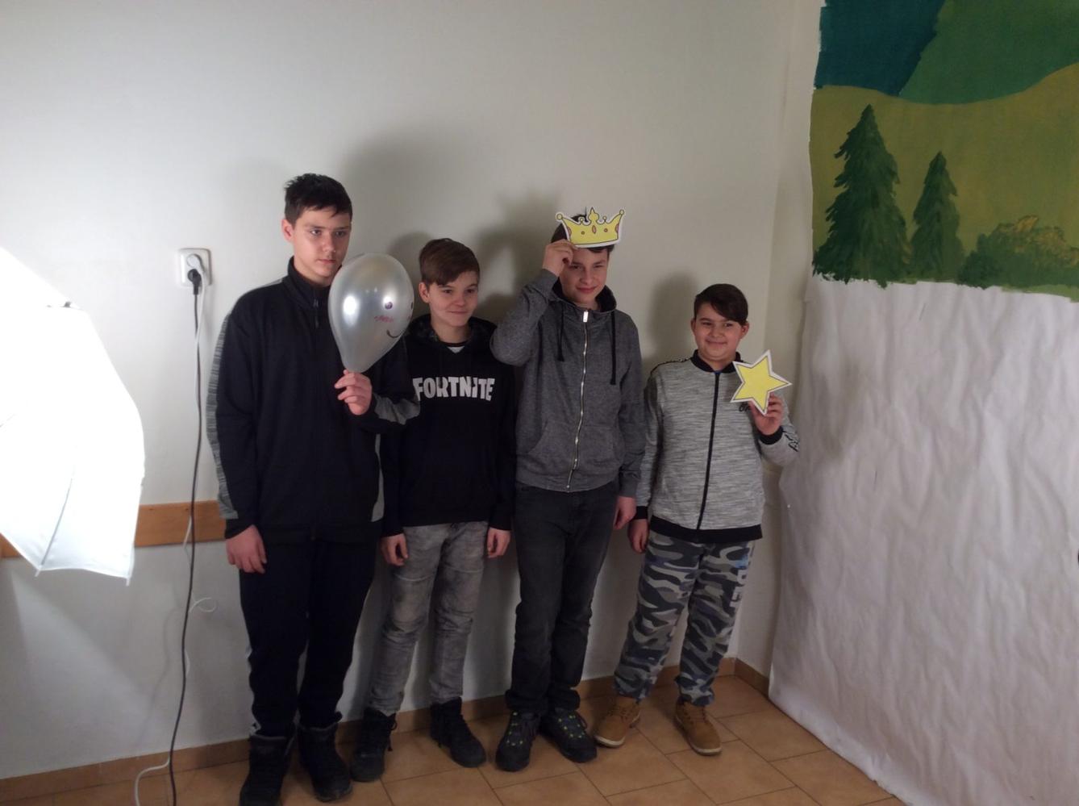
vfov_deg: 44.0
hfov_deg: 56.9
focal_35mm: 32
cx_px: 540
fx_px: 996
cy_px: 403
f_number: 2.4
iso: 40
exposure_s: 1/50
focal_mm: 3.3
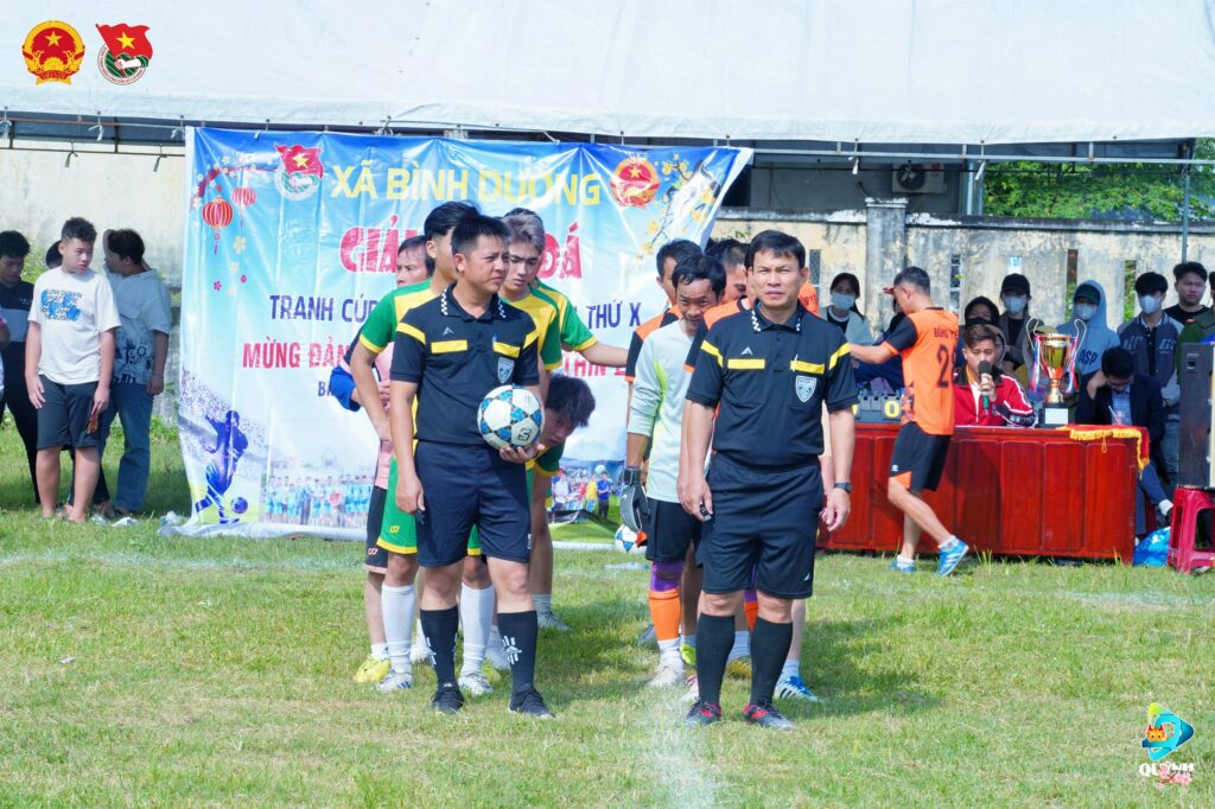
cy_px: 404
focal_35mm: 140
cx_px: 608
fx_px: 4723
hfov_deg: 14.7
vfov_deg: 9.8
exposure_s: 1/160
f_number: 18
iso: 400
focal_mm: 140
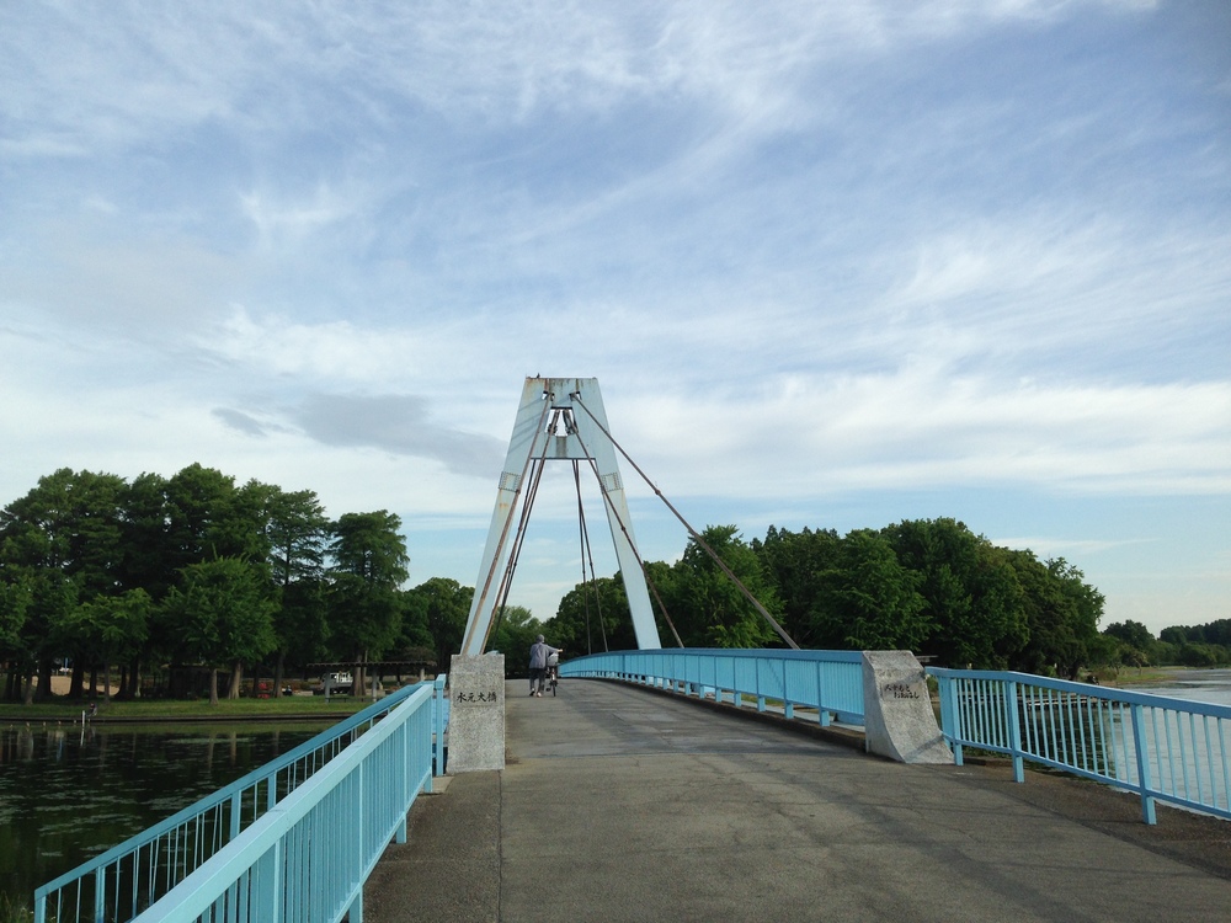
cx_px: 616
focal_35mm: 33
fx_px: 1174
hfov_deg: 55.4
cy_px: 462
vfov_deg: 42.9
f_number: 2.4
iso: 50
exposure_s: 1/1391
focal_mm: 4.12
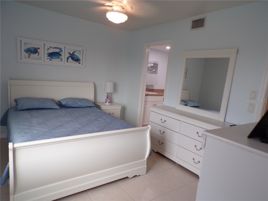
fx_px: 186
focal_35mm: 24
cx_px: 134
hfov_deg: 71.6
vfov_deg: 56.8
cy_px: 100
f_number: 3
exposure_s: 1/34
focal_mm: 4.3
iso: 80
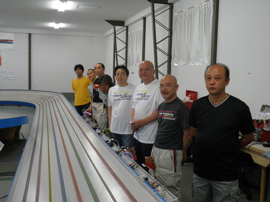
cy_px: 101
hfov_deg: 45.8
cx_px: 135
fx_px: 320
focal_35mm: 41
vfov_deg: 35.1
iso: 200
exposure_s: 1/25
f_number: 3.9
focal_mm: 7.3
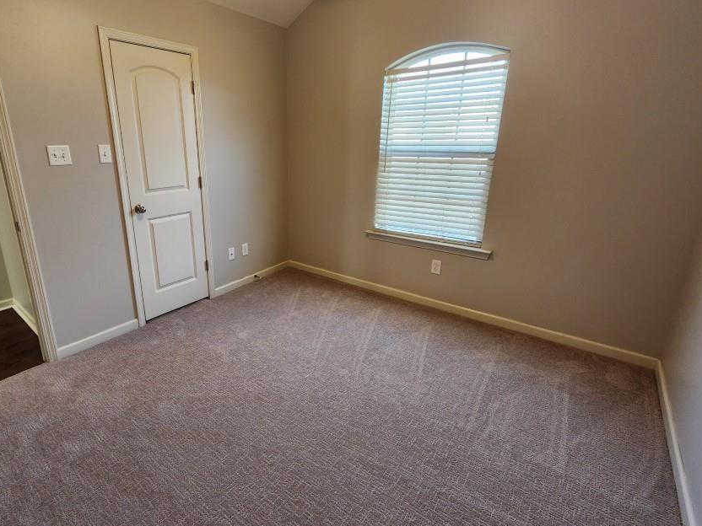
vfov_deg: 78.0
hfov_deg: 93.7
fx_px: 324
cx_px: 294
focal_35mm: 16
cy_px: 242
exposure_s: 1/60
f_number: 2.2
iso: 160
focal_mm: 2.2
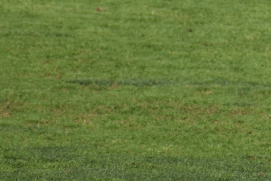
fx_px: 14559
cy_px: -66
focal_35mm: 1934
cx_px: 393
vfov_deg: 0.7
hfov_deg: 1.1
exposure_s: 1/1250
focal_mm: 300
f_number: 8
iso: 250
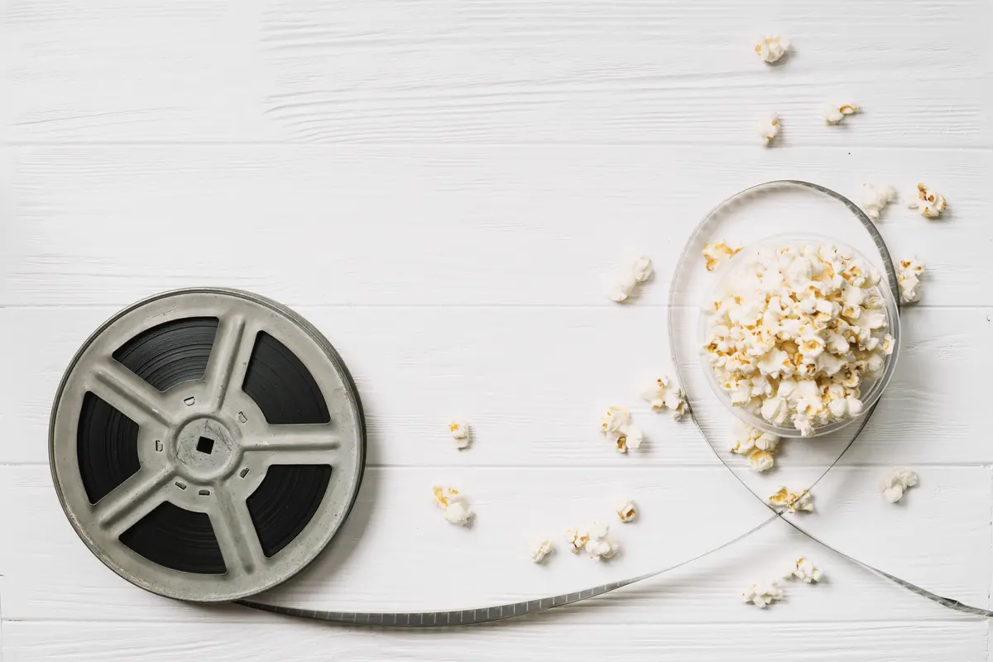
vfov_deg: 27.0
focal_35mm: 50
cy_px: 331
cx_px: 496
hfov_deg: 39.6
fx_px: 1379
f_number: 8
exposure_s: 1/160
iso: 100
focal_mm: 50
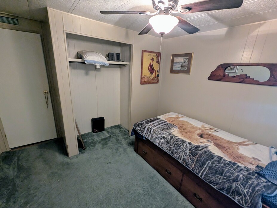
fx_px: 112
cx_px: 140
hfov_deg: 102.0
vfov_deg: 85.8
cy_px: 105
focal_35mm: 14
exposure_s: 1/30
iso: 249
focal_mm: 1.95
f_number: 2.2
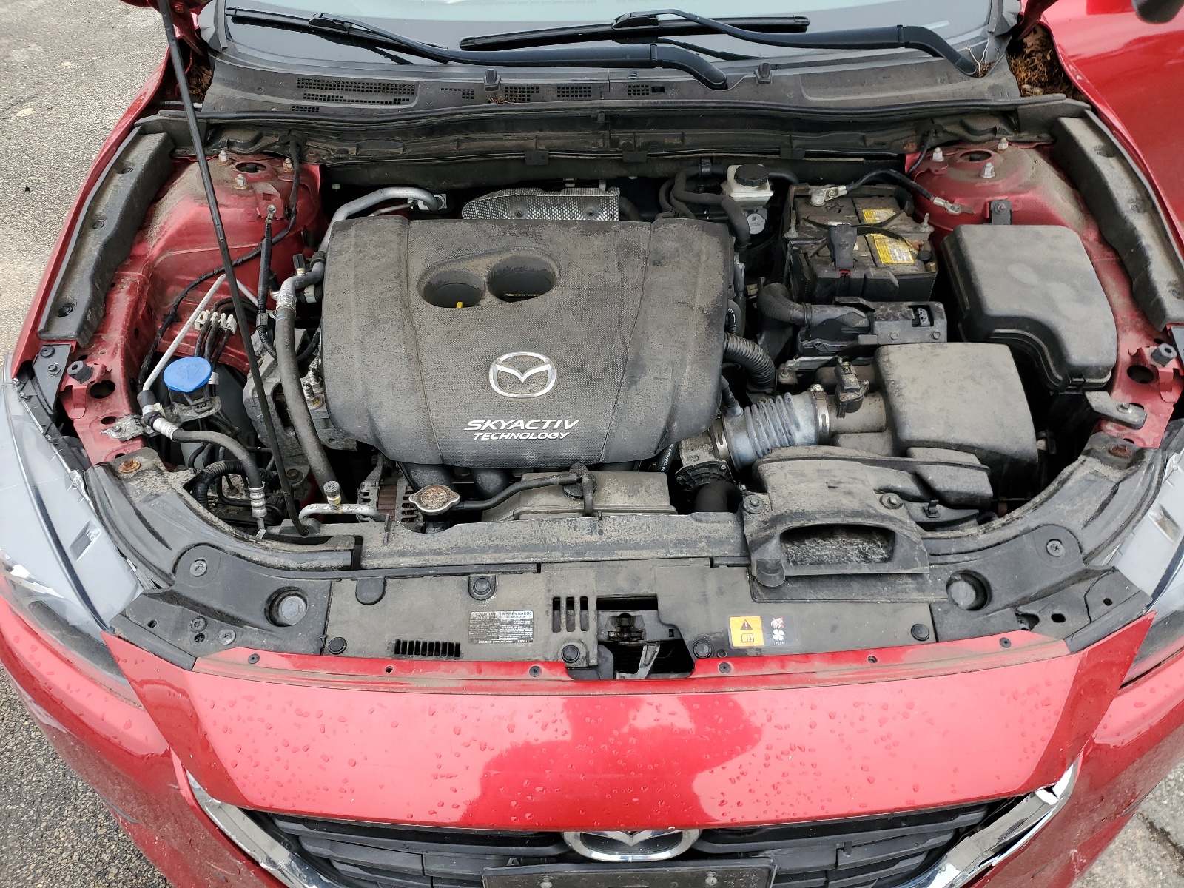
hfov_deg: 67.3
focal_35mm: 26
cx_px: 592
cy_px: 444
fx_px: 889
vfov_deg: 53.1
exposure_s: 1/323
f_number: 1.5
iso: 50
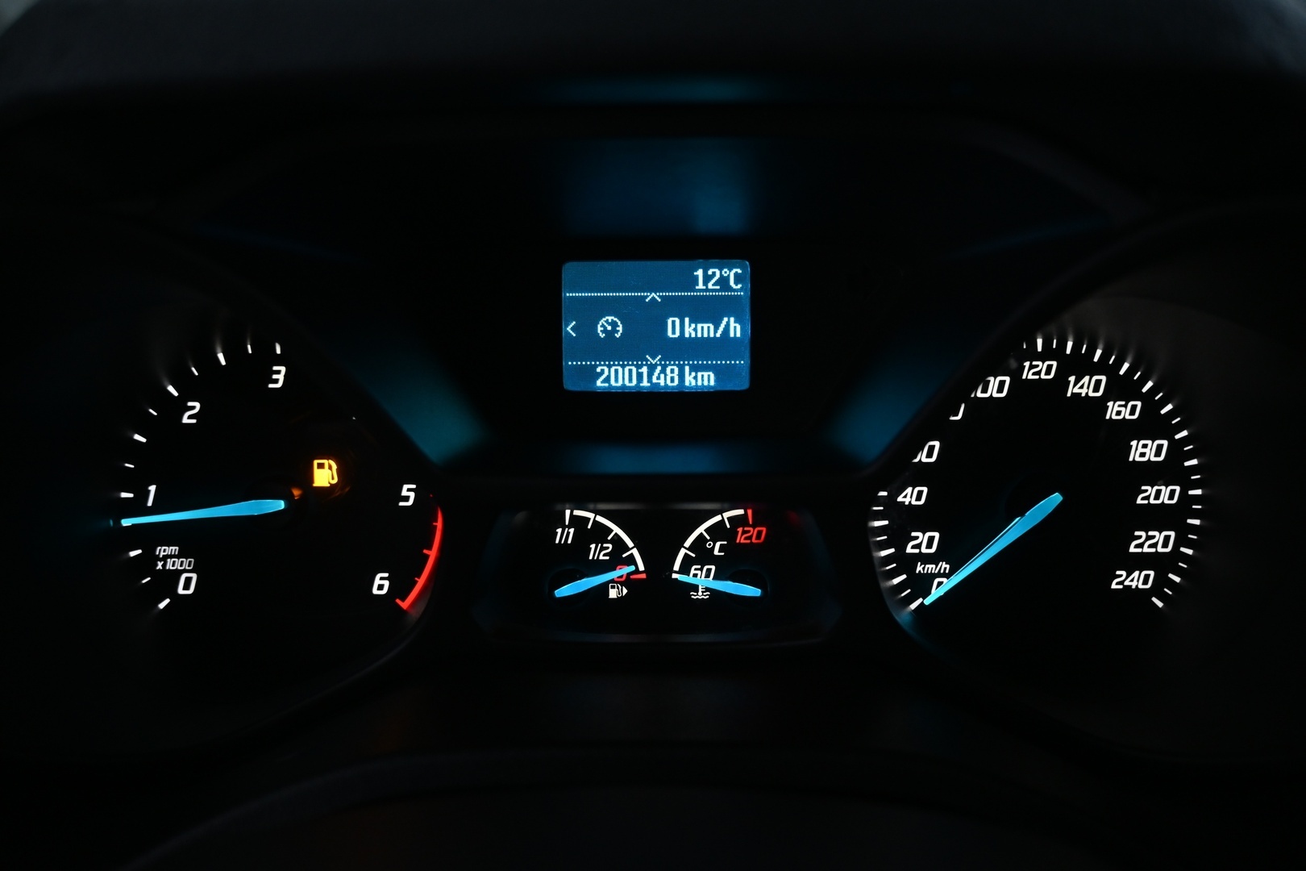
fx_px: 1143
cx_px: 653
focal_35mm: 32
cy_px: 436
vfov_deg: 41.7
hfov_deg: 59.5
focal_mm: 21
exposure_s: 1/30
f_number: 4
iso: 1000
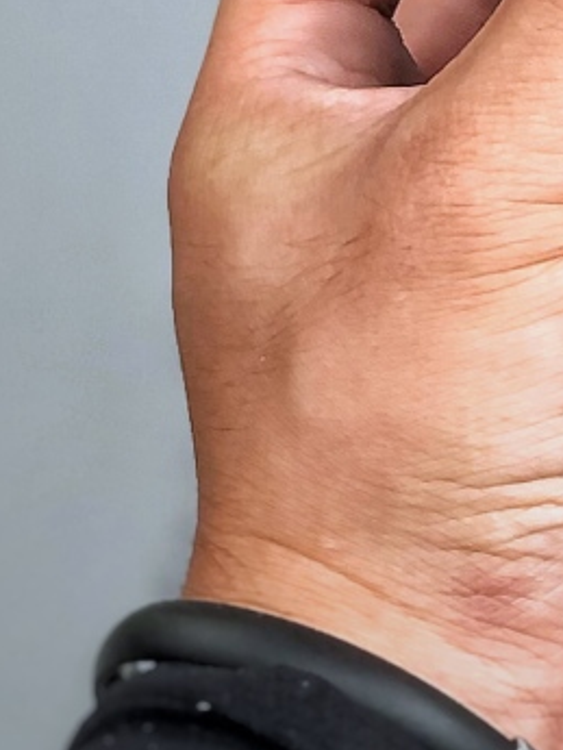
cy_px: -465
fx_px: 5158
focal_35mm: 238
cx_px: 848
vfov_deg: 8.1
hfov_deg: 6.2
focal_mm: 6.6
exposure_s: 1/33
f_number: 2.8
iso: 20
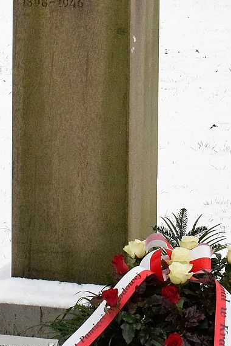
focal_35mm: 147
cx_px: 80
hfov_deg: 9.3
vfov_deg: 13.9
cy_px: 75
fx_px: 1414
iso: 6400
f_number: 13
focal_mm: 40
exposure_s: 1/640
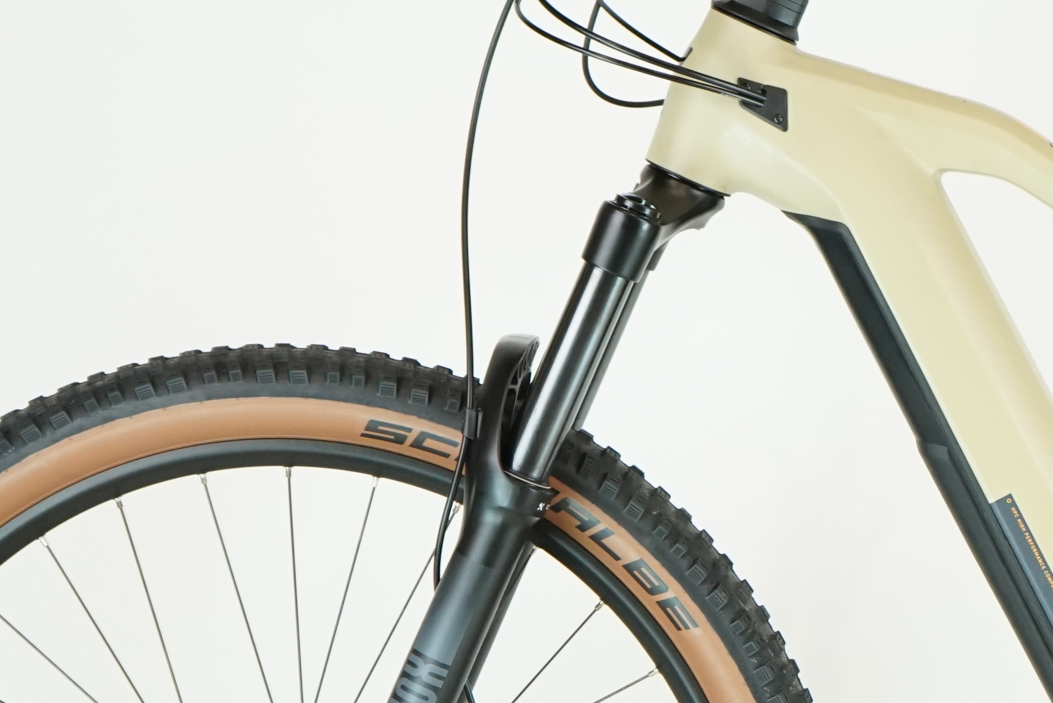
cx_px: 1177
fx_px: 4534
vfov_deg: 8.8
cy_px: 516
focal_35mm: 155
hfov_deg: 13.0
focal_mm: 54
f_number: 5.6
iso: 1600
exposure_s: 1/200
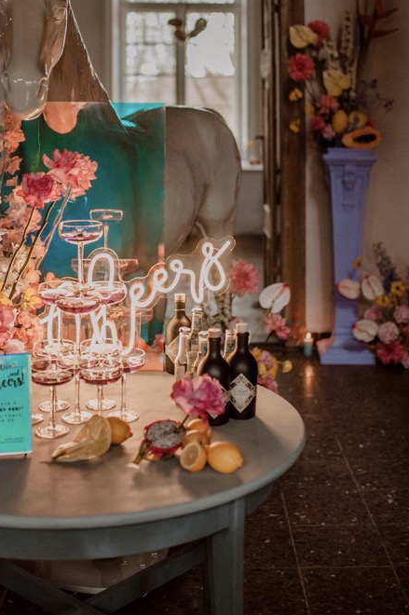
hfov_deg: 25.3
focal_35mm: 53
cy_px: 199
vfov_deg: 37.1
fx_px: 905
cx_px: 136
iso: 500
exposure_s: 1/250
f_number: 1.4
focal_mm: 35
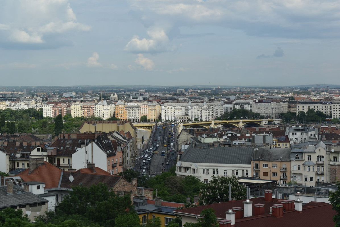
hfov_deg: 24.6
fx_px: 780
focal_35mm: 82
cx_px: 170
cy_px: 114
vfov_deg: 16.6
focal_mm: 55
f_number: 8
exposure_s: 1/250
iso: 100
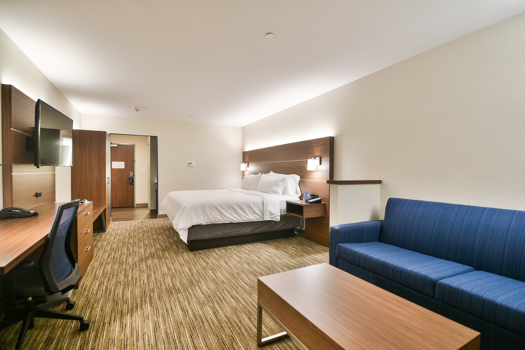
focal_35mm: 16
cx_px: 262
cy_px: 175
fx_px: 233
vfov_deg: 73.8
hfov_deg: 96.7
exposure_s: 1/15
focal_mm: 16
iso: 100
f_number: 2.8
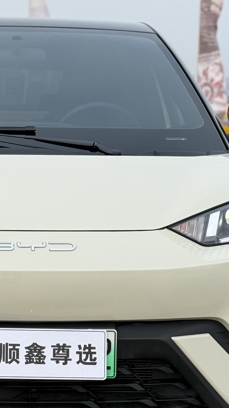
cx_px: 39
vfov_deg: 19.1
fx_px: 1209
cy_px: 266
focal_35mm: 112
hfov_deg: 10.8
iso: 100
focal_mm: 6.76
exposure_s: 1/1133
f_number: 1.78
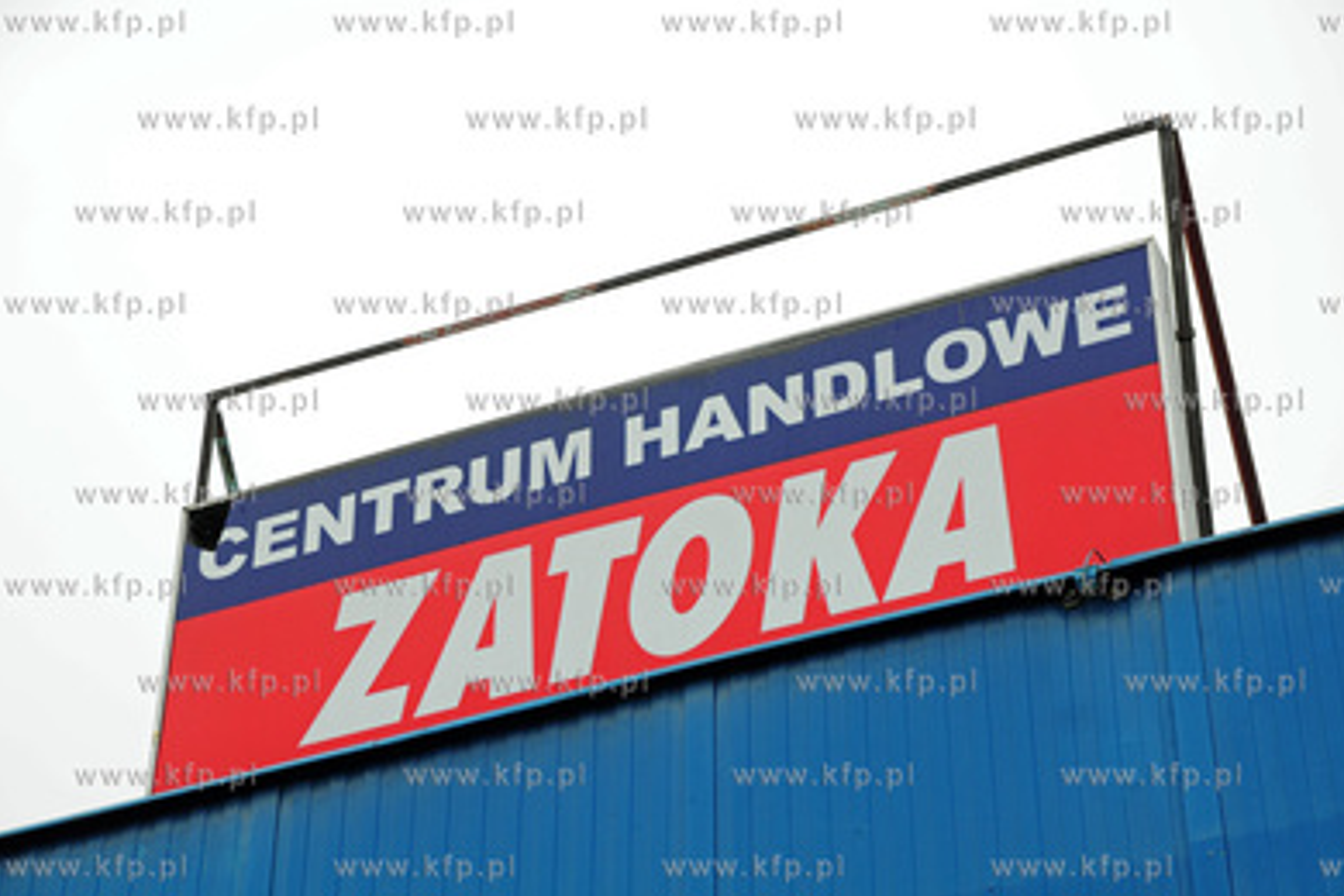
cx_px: 679
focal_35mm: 85
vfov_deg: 16.2
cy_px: 445
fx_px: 3155
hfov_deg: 24.0
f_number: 5.6
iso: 320
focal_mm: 55
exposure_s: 1/100
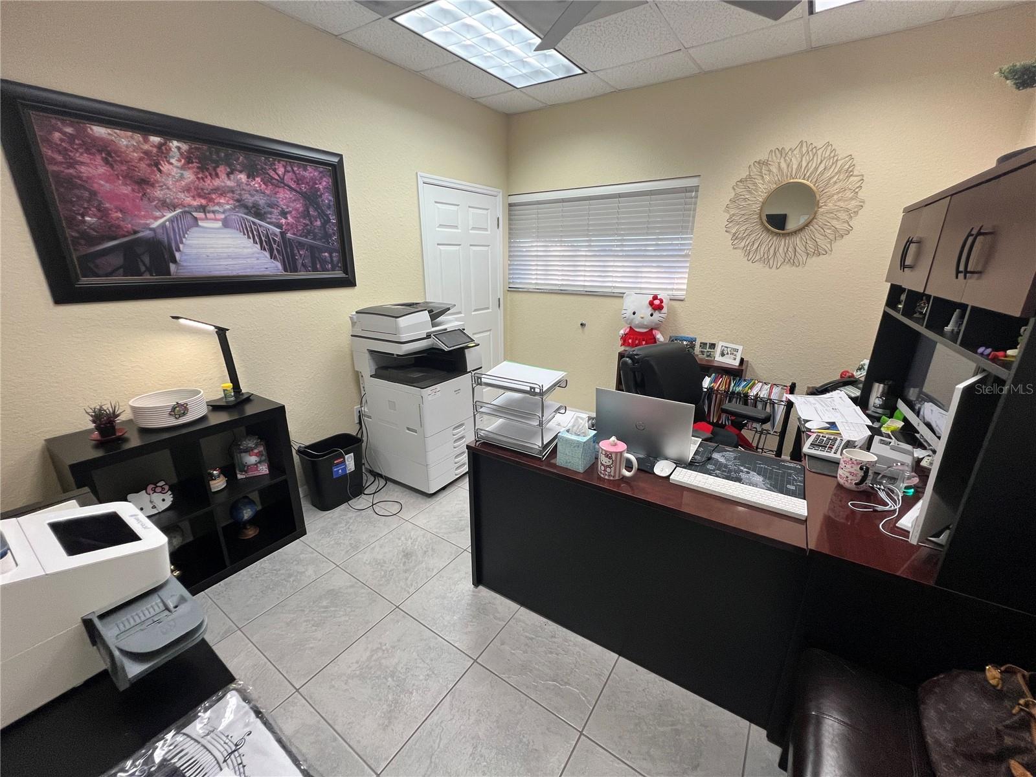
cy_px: 388
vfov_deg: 89.9
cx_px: 518
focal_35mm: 13
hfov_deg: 106.2
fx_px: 389
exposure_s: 1/129
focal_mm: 1.57
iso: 125
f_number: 1.8
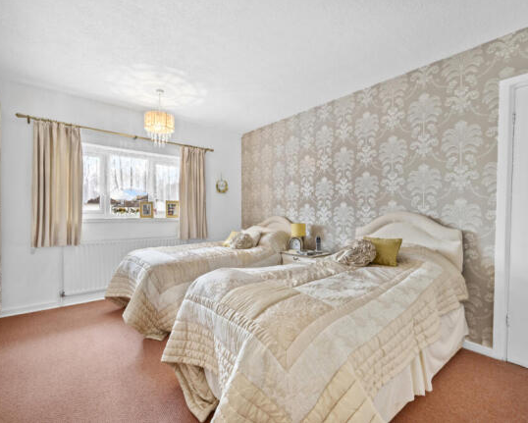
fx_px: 250
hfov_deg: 92.8
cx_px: 238
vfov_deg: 80.4
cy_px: 210
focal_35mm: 16
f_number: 16
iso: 250
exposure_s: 1
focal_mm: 14
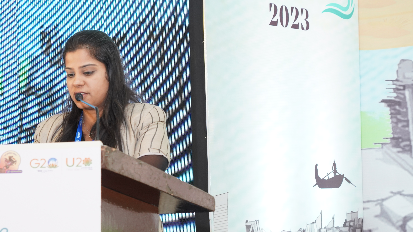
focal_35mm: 124
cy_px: 141
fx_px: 1358
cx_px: 129
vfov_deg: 9.8
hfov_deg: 17.2
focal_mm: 83
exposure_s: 1/125
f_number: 7.1
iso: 1000
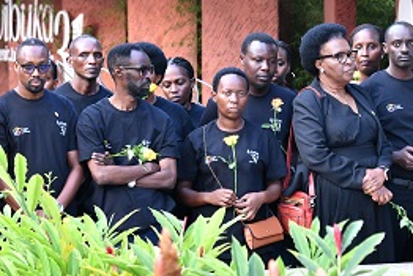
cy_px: 167
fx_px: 2674
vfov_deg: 5.9
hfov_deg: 8.8
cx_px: 318
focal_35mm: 233
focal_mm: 86
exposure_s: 1/100
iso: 640
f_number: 5
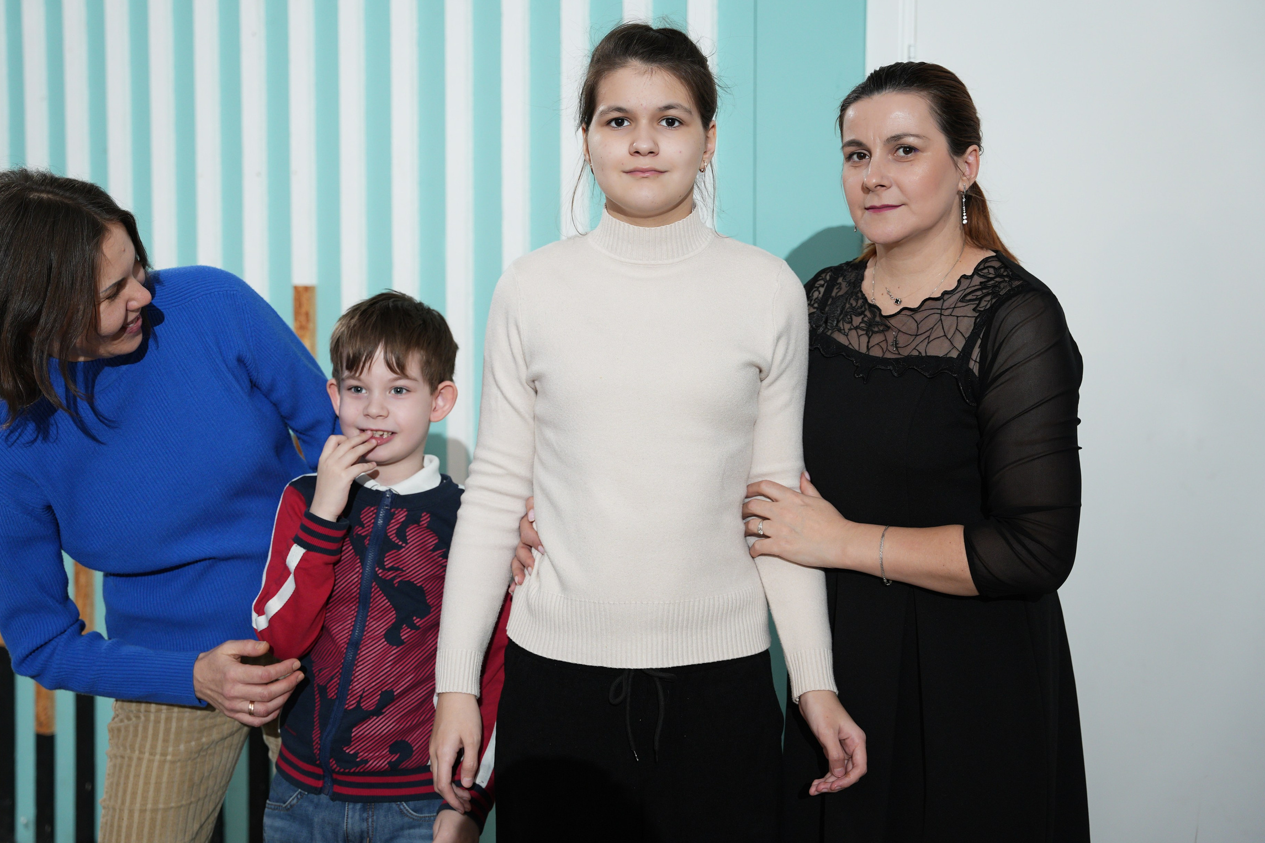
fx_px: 2007
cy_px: 382
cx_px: 566
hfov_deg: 35.0
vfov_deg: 23.7
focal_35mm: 57
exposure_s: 1/160
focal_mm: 51.1
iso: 800
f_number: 3.2
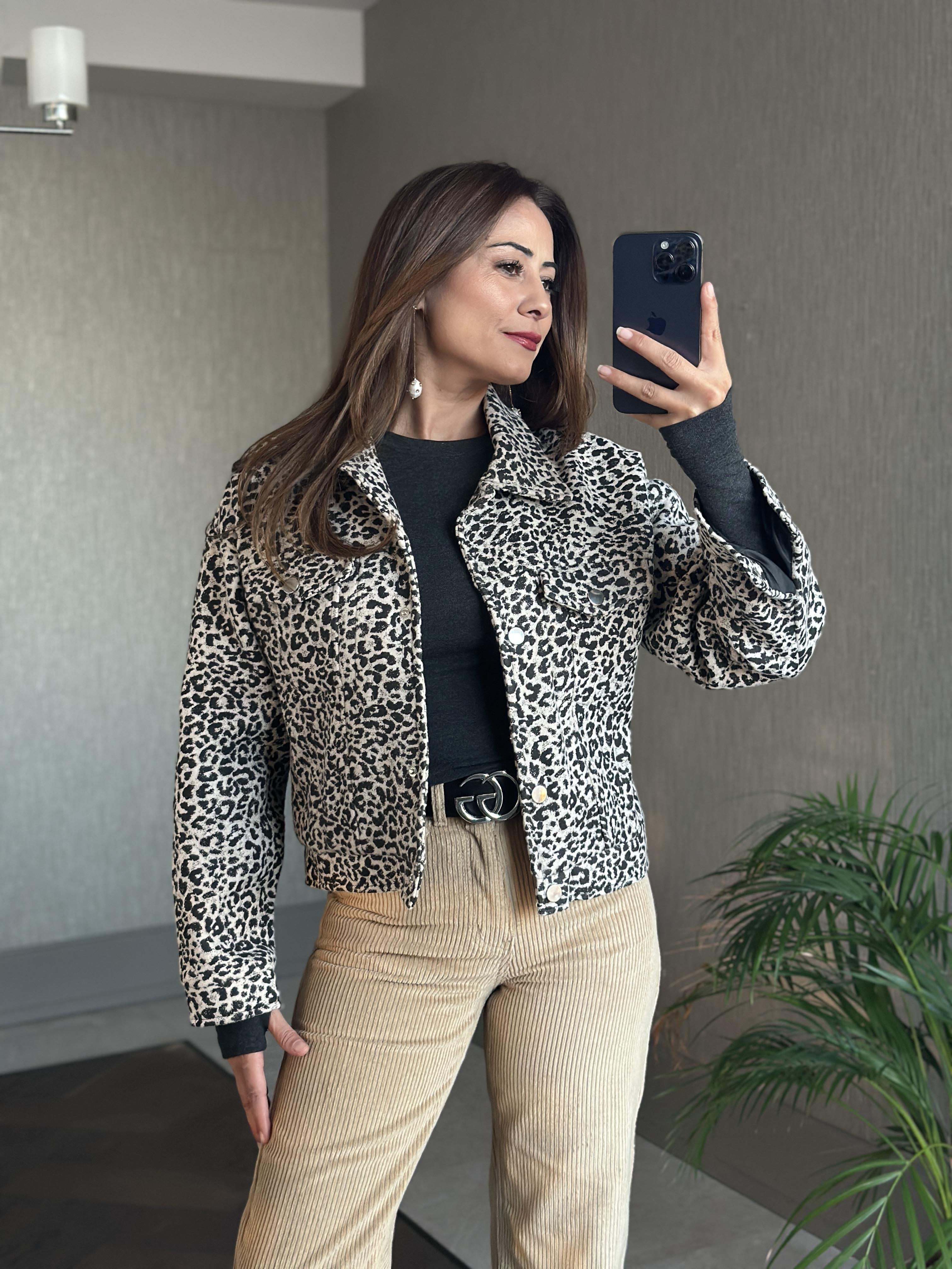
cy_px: 634
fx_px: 1760
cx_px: 476
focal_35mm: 48
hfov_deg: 30.3
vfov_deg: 39.7
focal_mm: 6.86
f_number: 1.78
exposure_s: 1/60
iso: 250
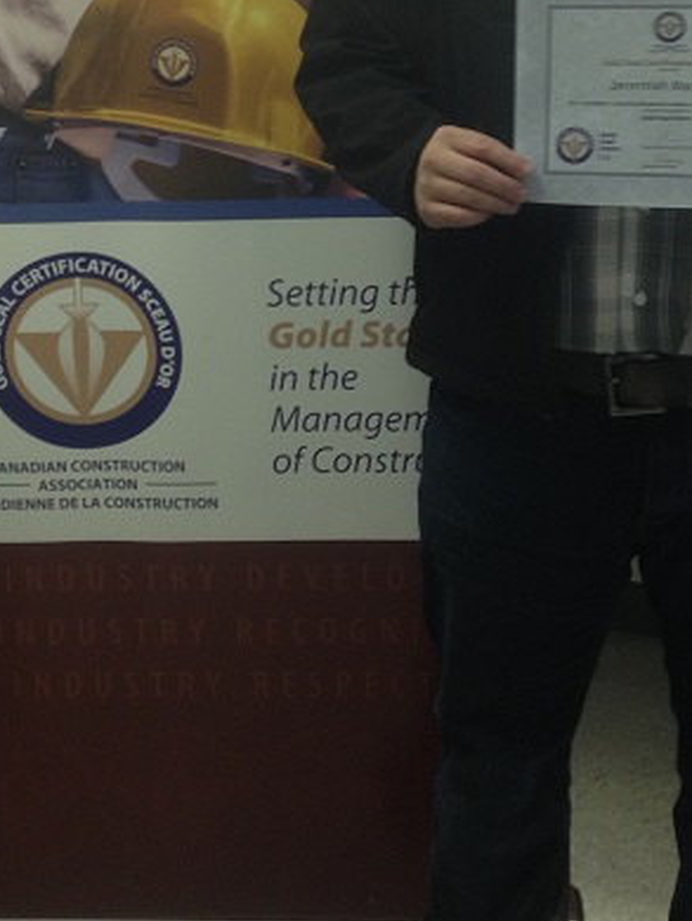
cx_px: 295
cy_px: 222
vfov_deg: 27.7
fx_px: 1837
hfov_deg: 21.3
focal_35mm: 69
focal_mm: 4.12
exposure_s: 1/20
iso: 80
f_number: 2.4
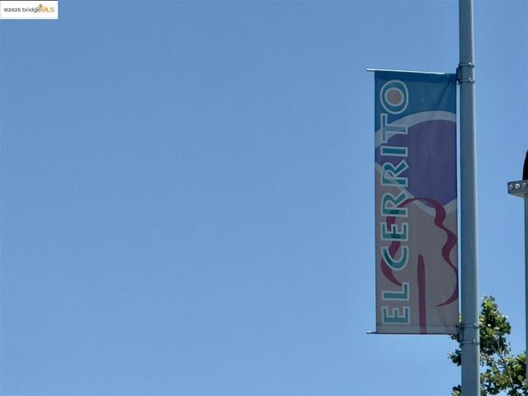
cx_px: 264
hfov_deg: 25.3
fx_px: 1174
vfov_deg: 19.1
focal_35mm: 77
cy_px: 198
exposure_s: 1/742
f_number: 2.8
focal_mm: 9
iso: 32
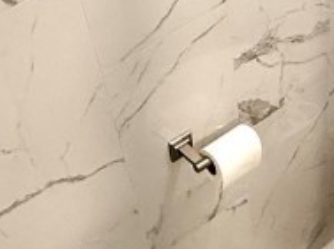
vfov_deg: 19.3
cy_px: 88
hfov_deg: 25.5
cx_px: 233
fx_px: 732
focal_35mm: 76
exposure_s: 1/60
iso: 200
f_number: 2.2
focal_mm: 2.22
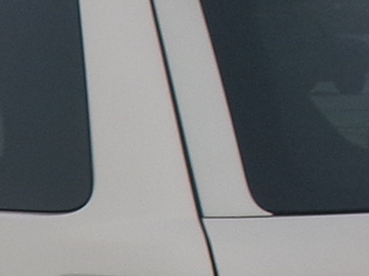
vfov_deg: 7.9
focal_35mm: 185
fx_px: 1971
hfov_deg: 10.1
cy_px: 395
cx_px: -290
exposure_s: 1/85
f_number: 10.8
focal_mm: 5.1
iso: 100
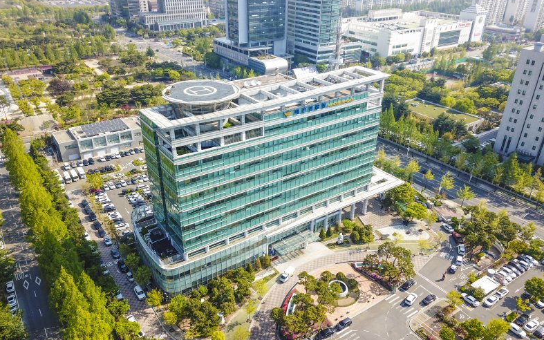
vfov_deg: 44.5
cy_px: 176
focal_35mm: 28
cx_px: 272
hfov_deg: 66.5
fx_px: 415
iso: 100
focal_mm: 4.73
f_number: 2.2
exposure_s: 1/850
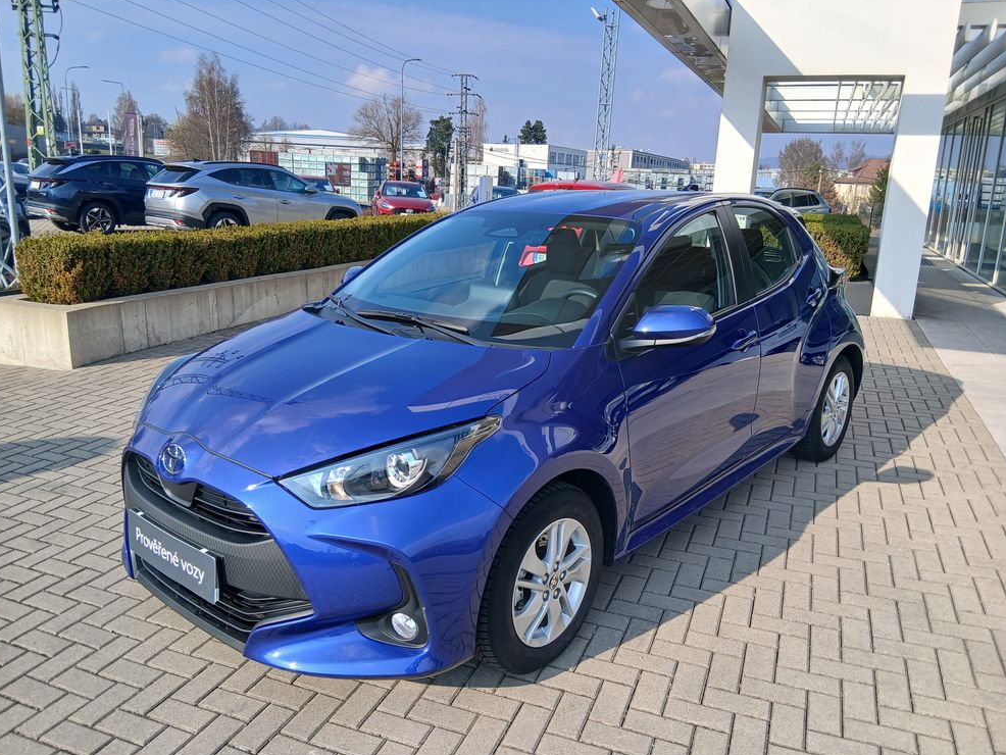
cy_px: 386
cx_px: 493
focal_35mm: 27
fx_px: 785
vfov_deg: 51.4
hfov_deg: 65.3
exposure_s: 1/310
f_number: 1.8
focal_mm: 3.98
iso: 20
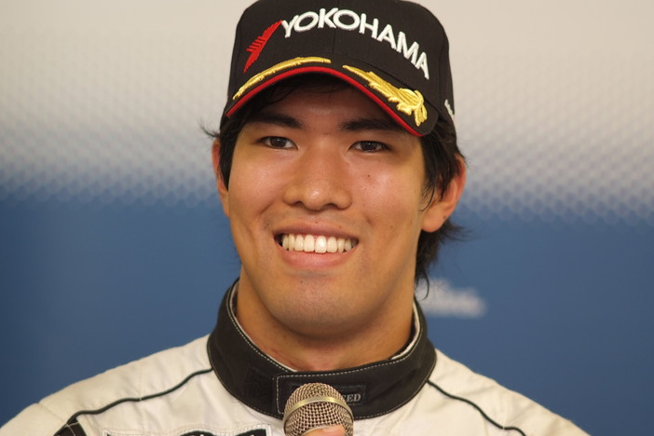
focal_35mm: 277
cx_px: 334
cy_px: 218
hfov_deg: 7.4
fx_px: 5032
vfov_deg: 5.0
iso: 400
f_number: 2.8
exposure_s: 1/125
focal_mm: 180
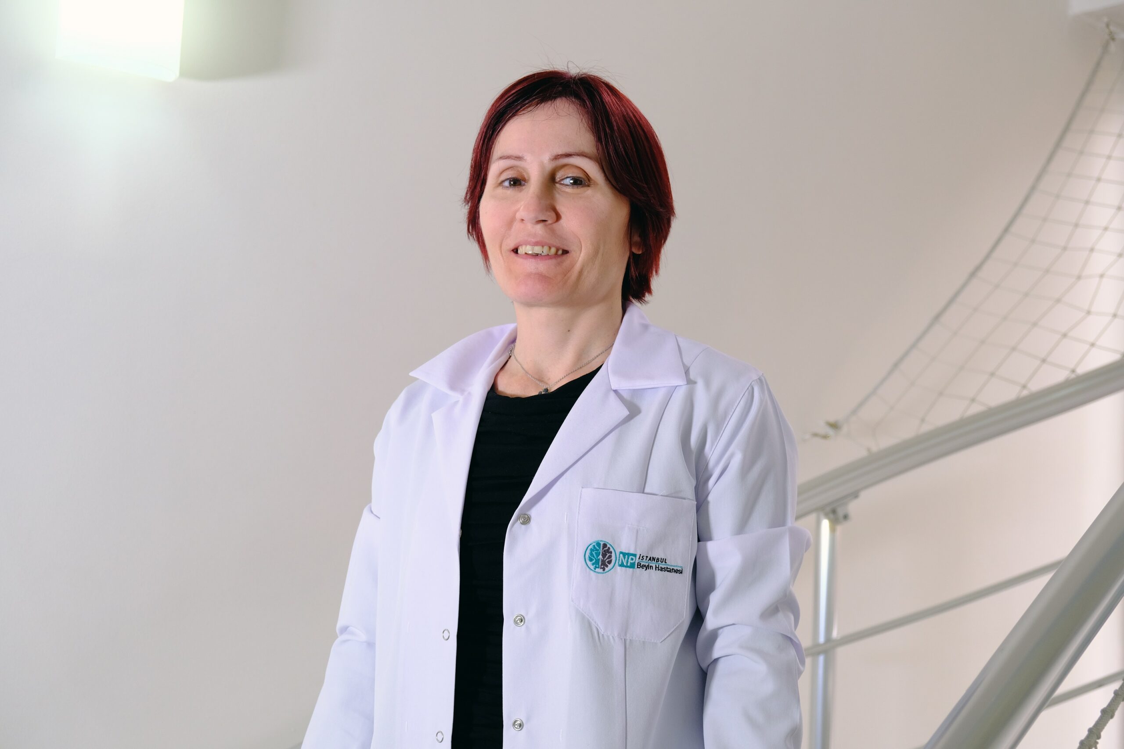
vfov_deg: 26.5
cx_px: 562
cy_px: 374
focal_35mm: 51
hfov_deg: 38.9
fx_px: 1592
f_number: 3.6
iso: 500
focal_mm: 34.3
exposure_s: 1/60
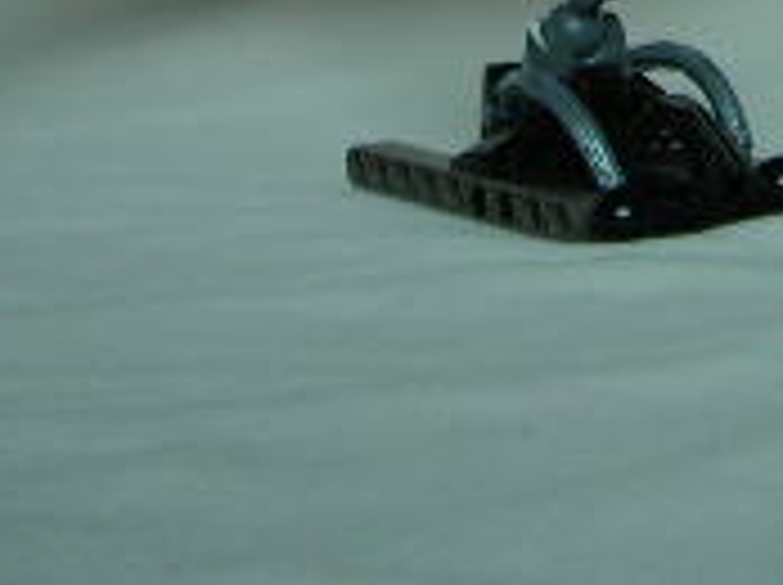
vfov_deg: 10.0
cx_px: 810
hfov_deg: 13.9
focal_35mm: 140
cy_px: -446
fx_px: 3162
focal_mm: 6.3
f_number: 3.2
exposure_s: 1/21
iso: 50
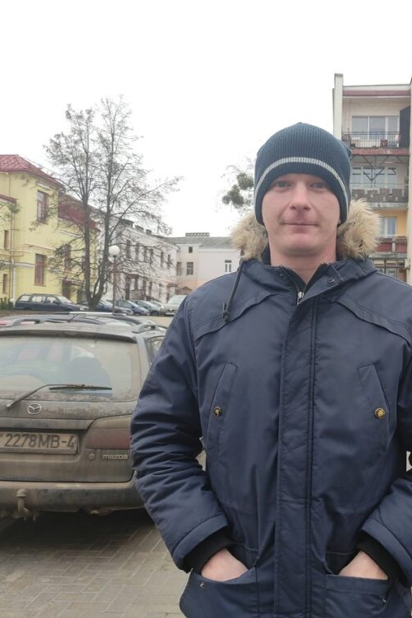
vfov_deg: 54.4
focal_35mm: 35
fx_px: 601
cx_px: 288
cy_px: 310
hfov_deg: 37.3
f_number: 1.89
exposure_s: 1/103
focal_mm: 5.43
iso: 100
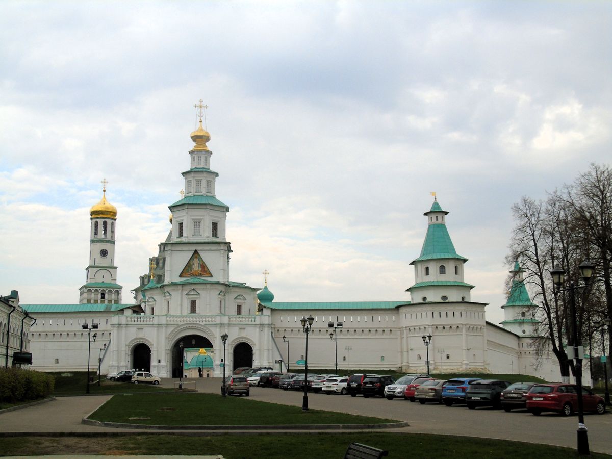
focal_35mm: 46
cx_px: 306
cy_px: 230
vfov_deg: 31.5
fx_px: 813
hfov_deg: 41.2
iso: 80
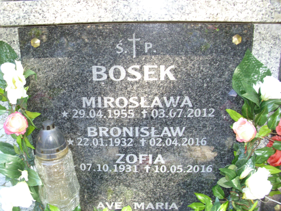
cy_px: 106
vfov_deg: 40.7
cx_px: 140
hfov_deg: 52.6
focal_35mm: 35
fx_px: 284
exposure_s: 1/60
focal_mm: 6.2
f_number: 3
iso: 200
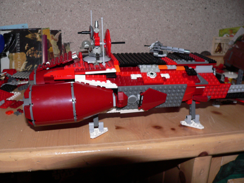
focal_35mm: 36
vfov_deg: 39.7
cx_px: 122
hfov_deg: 51.4
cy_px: 92
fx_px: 254
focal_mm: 6
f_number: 2.8
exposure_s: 1/80
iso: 200
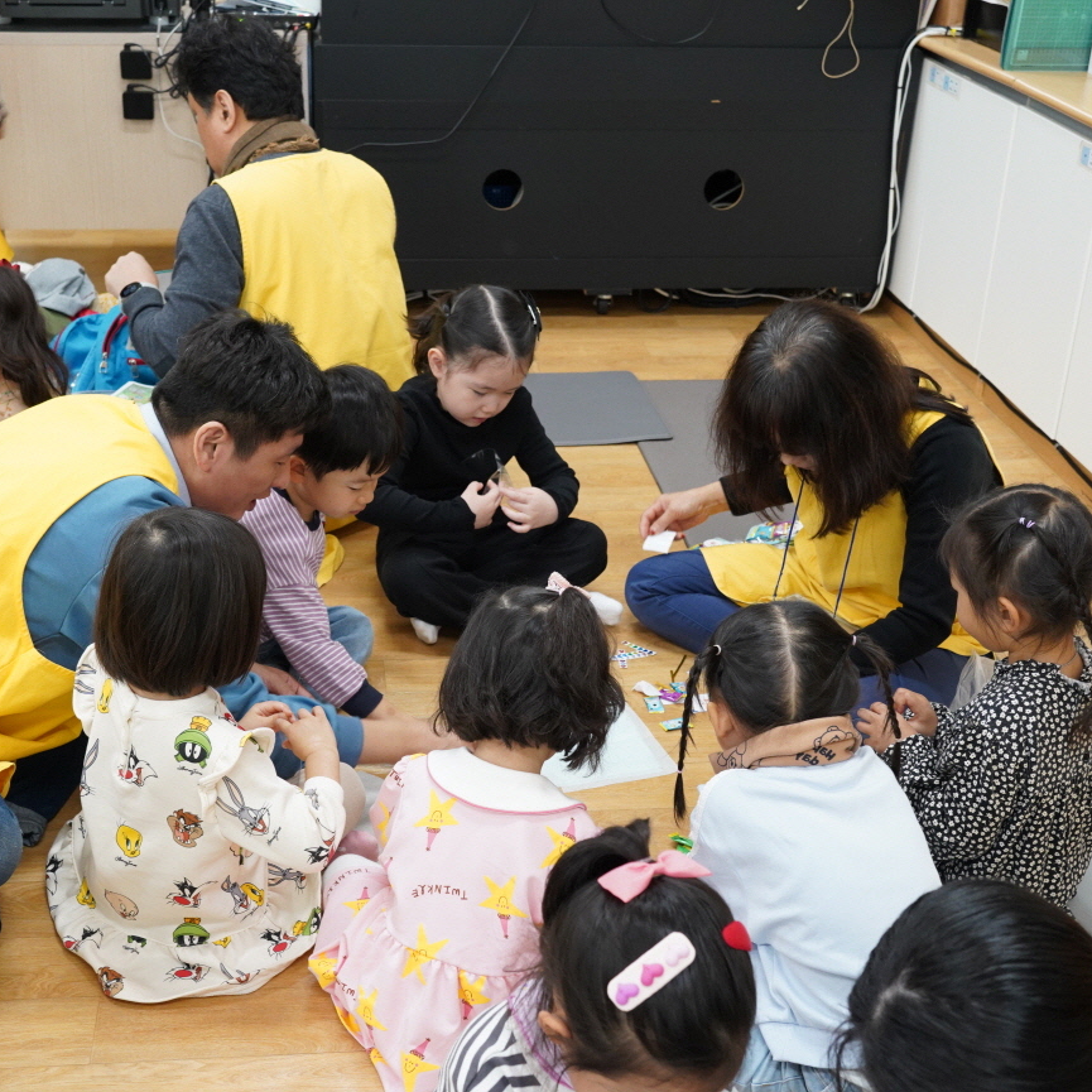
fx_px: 1642
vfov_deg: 36.8
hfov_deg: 36.7
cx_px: 458
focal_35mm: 46
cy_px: 546
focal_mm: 36
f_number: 5.6
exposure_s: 1/60
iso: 2500
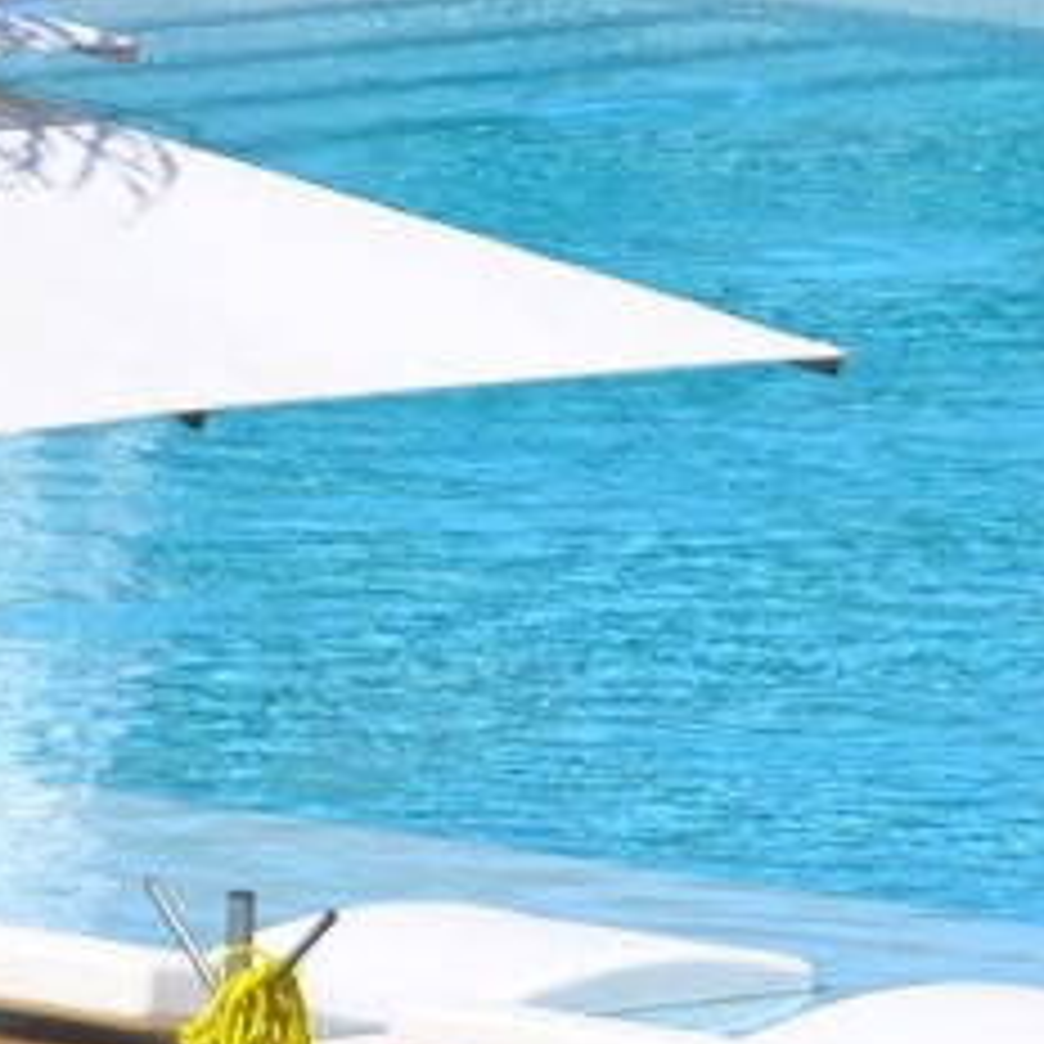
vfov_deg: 2.3
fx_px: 25830
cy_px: -9
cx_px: -254
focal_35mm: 757
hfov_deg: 2.3
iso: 100
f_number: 6.3
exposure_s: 1/640
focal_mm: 120
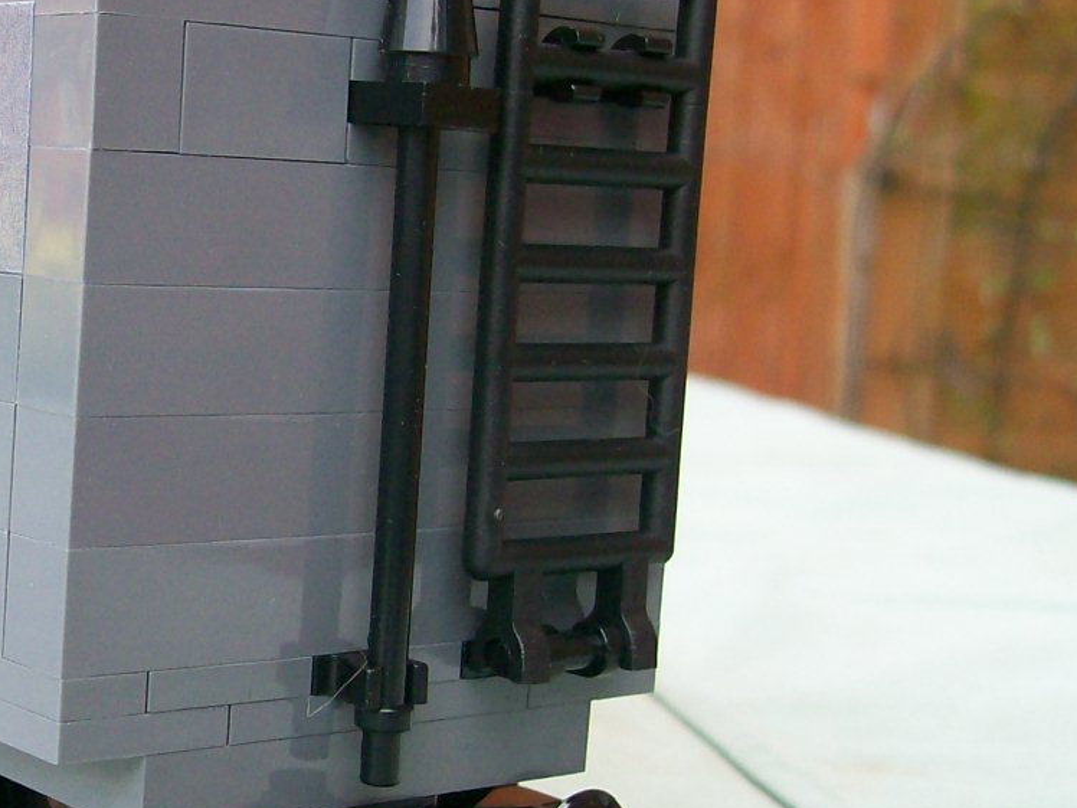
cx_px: 22
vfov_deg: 19.1
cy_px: 377
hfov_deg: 24.3
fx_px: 2396
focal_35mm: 77
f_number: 2.7
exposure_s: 1/193
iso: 80
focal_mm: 6
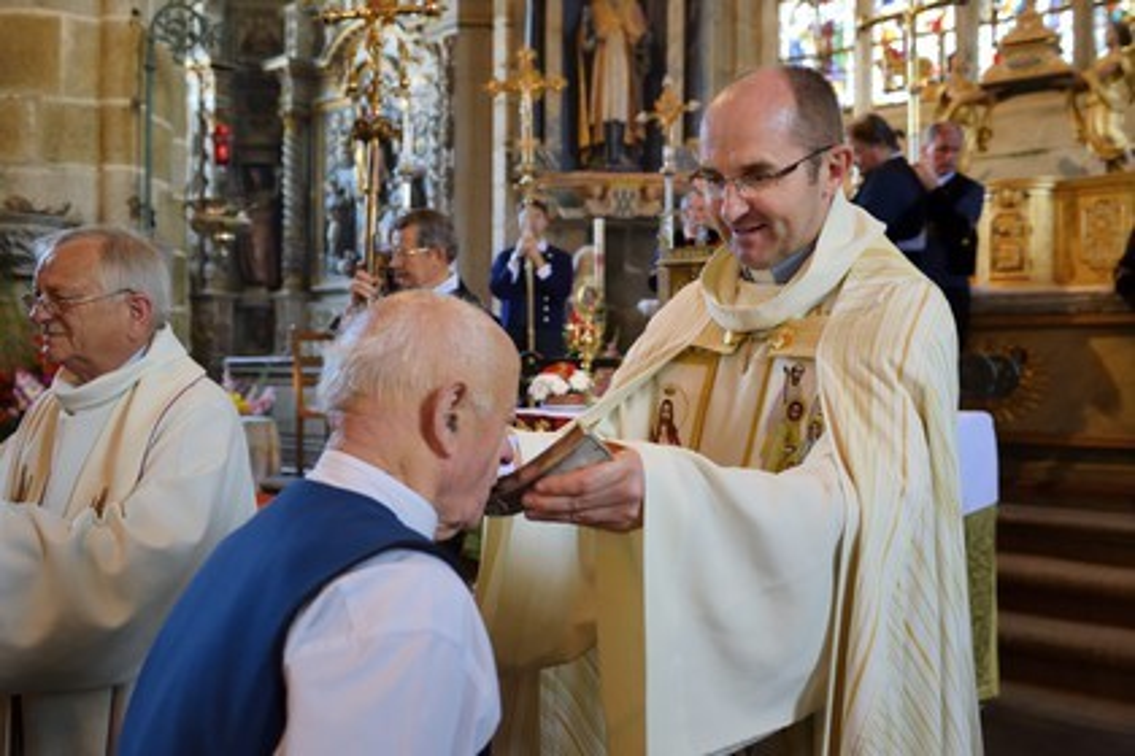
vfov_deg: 45.0
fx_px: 914
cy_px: 378
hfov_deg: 63.7
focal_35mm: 29
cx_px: 568
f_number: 3.5
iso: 1600
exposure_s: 1/60
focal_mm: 29
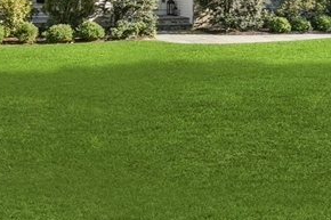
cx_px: 148
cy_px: -26
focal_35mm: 53
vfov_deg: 23.8
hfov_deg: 37.5
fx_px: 487
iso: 250
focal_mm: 15
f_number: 9
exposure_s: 1/250
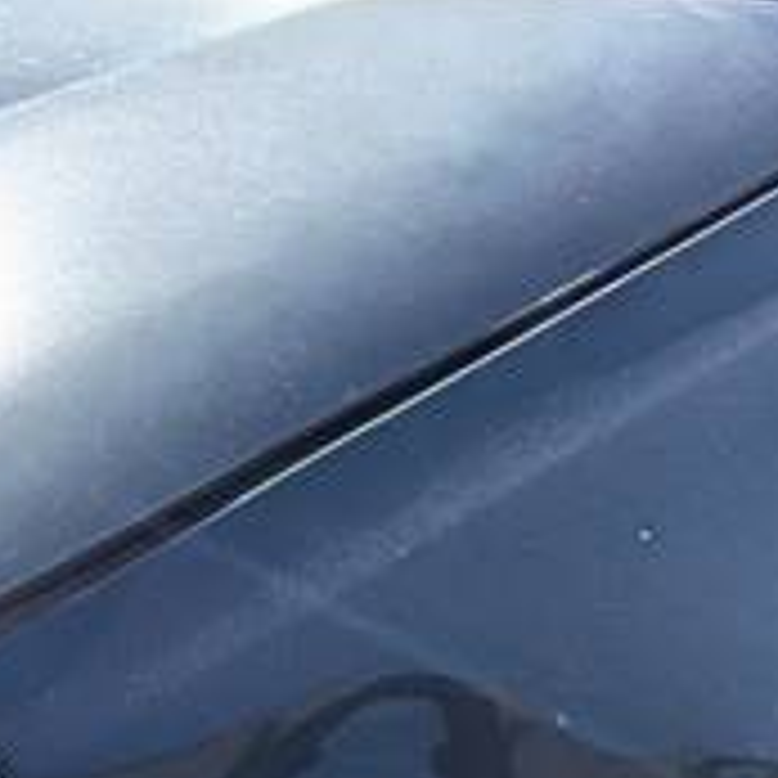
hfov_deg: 9.4
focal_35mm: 176
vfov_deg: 9.7
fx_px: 4475
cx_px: -643
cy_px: 1120
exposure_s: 1/3058
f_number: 1.85
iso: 40
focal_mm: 6.81
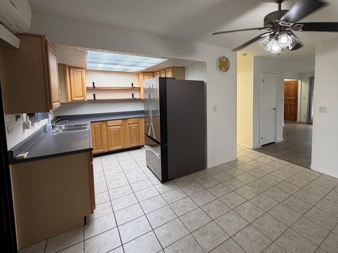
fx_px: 176
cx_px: 216
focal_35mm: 18
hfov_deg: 85.6
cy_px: 105
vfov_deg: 71.1
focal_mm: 2.22
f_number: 2.2
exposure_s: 1/60
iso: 250
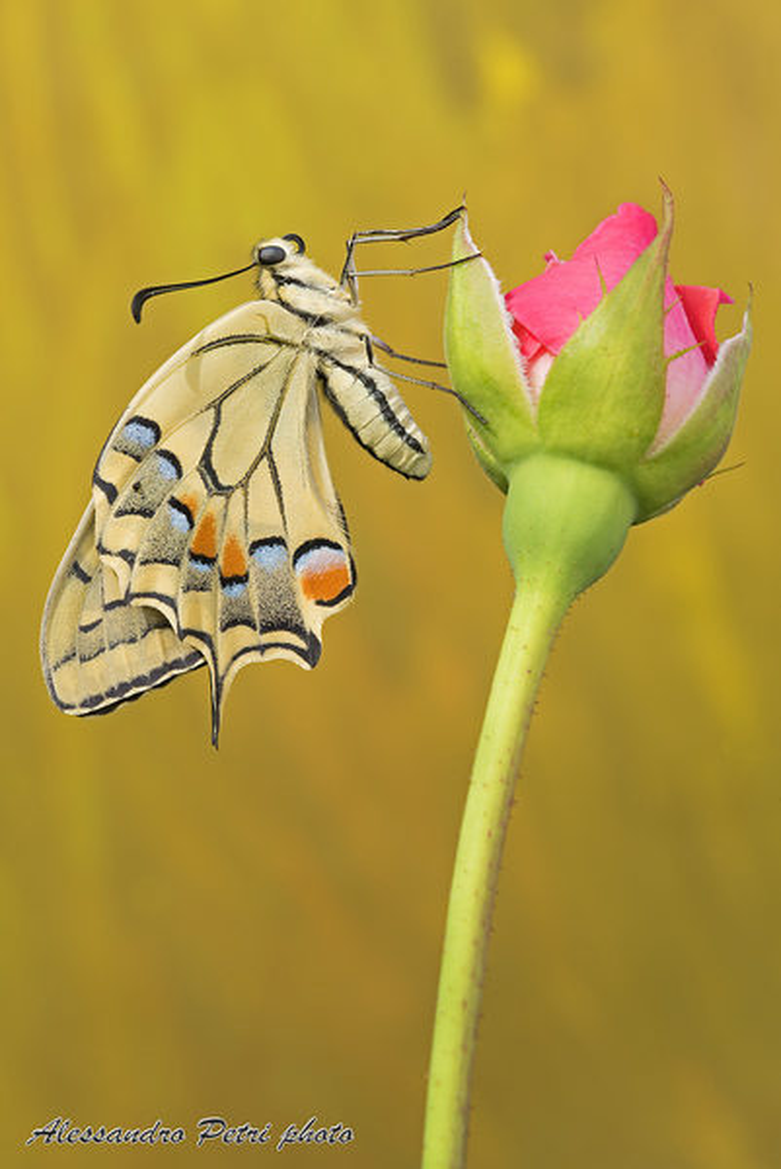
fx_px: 3411
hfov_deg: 13.1
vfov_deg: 19.4
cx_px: 390
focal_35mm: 105
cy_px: 584
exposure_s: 1/6
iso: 100
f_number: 20
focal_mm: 105
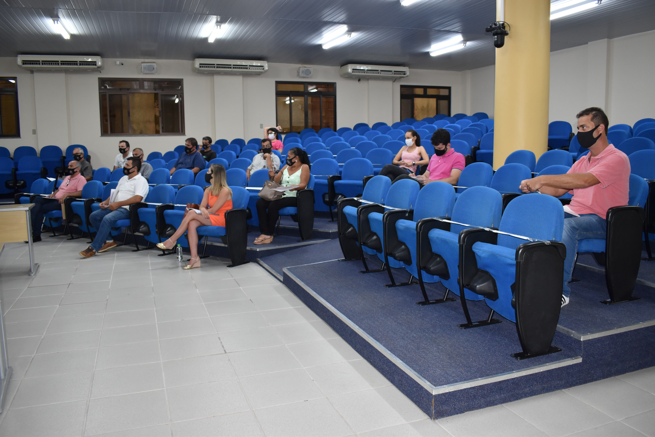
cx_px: 328
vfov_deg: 47.9
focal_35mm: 27
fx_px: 491
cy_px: 218
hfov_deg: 67.4
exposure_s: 1/80
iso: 800
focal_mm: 18
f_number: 4.5
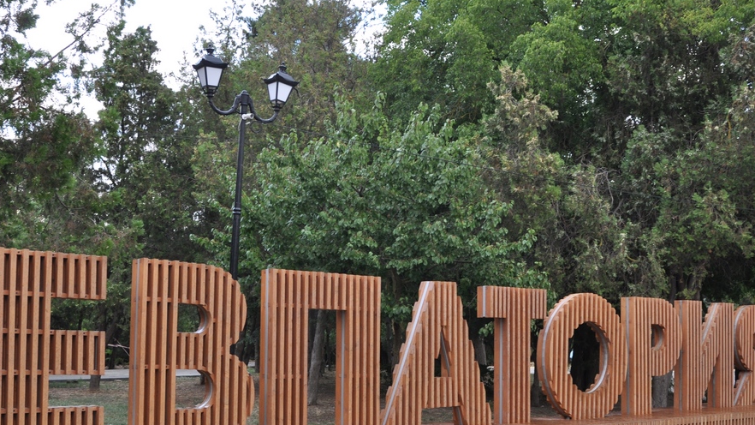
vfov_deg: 25.2
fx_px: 941
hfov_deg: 43.7
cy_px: 308
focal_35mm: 47
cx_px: 367
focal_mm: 22
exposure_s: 1/125
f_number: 5.6
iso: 360
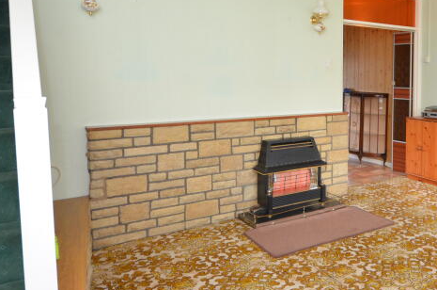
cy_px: 95
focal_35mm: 33
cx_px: 348
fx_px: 400
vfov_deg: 39.3
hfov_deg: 53.6
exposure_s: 1/60
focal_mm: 10
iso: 900
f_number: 4
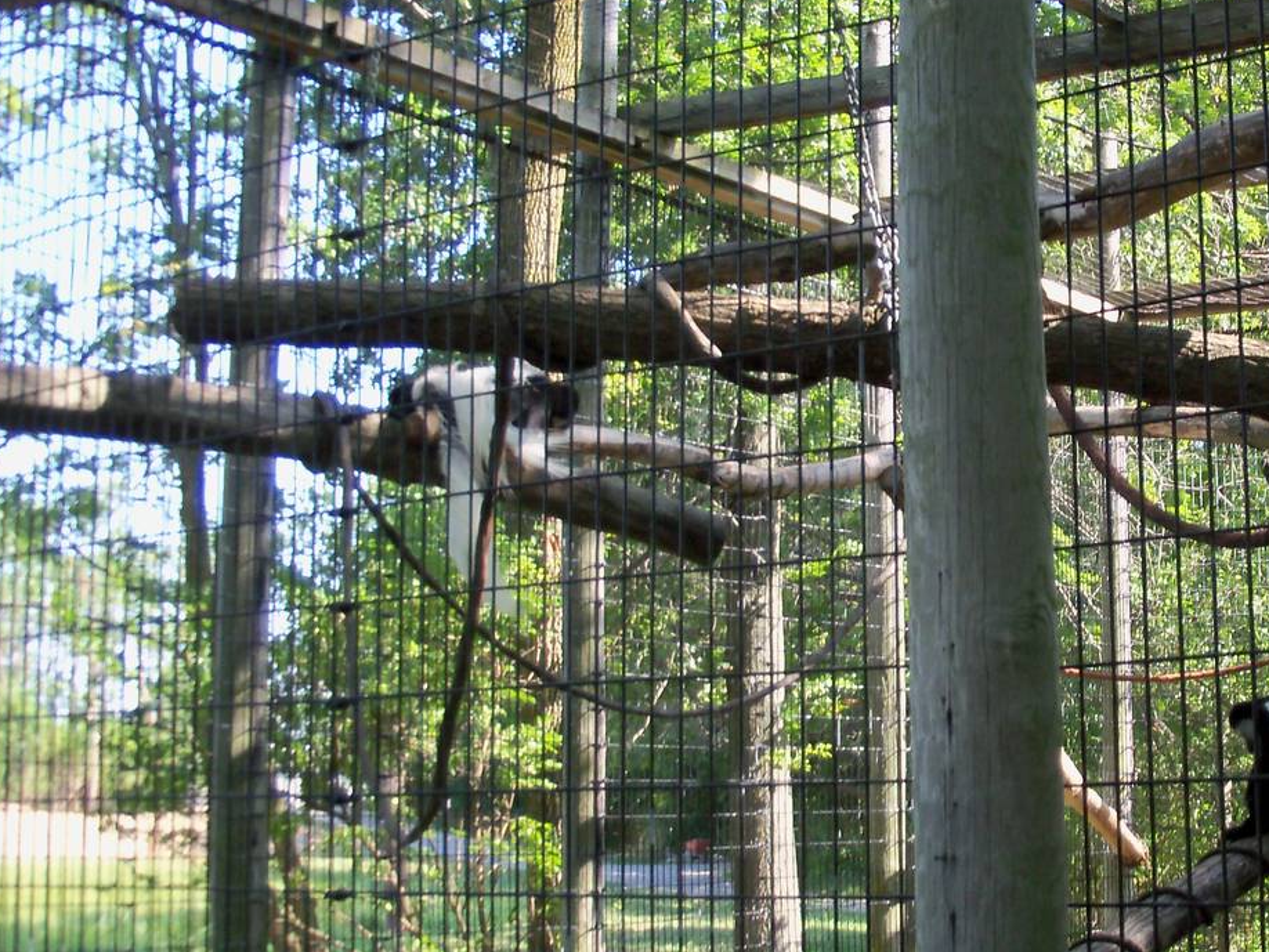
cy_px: 567
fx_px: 2237
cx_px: 1042
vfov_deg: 24.0
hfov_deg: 30.8
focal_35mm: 61
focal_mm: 6.3
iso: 80
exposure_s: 1/125
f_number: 3
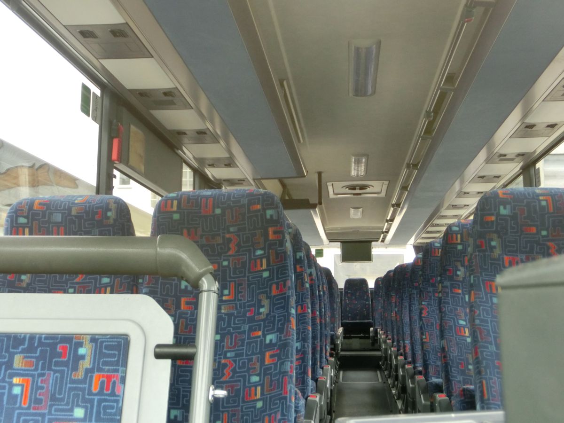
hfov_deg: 40.4
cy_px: 212
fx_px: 766
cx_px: 282
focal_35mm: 47
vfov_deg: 30.9
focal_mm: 8.29
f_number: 4.2
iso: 250
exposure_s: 1/125
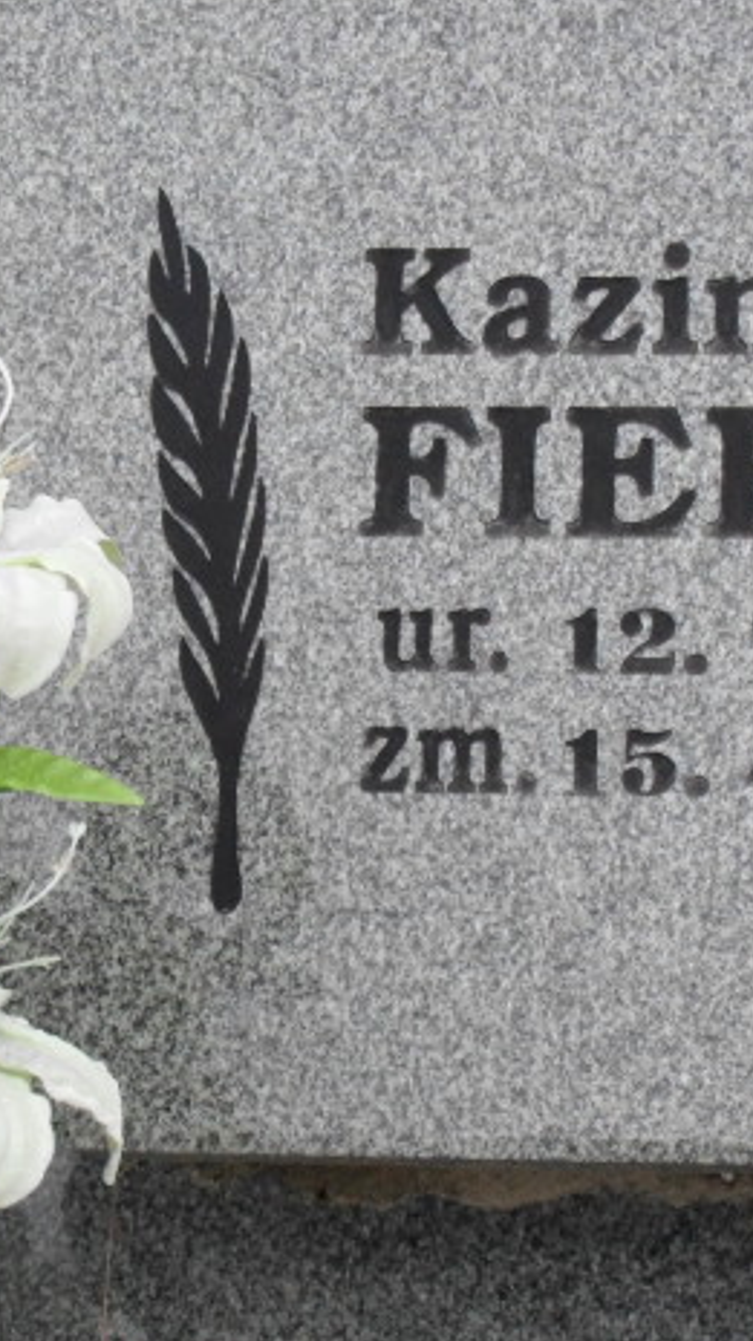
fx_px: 2987
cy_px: 894
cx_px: 467
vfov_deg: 25.2
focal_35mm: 84
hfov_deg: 14.4
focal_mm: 6.3
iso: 100
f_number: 3.2
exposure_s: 1/350
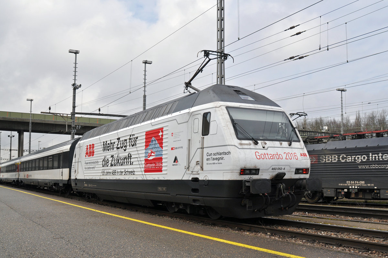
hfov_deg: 53.2
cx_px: 194
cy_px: 129
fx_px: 388
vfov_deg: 36.8
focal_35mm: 36
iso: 400
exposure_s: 1/800
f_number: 9
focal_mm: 24
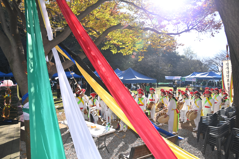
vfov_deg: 53.1
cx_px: 120
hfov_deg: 73.7
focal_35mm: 24
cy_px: 80
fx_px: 159
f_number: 6.3
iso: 640
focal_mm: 24
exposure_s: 1/1000
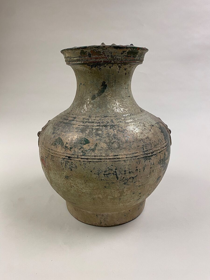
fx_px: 210
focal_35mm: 26
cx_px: 105
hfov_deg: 53.1
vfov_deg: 67.3
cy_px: 140
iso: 80
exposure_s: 1/60
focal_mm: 4.25
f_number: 1.8
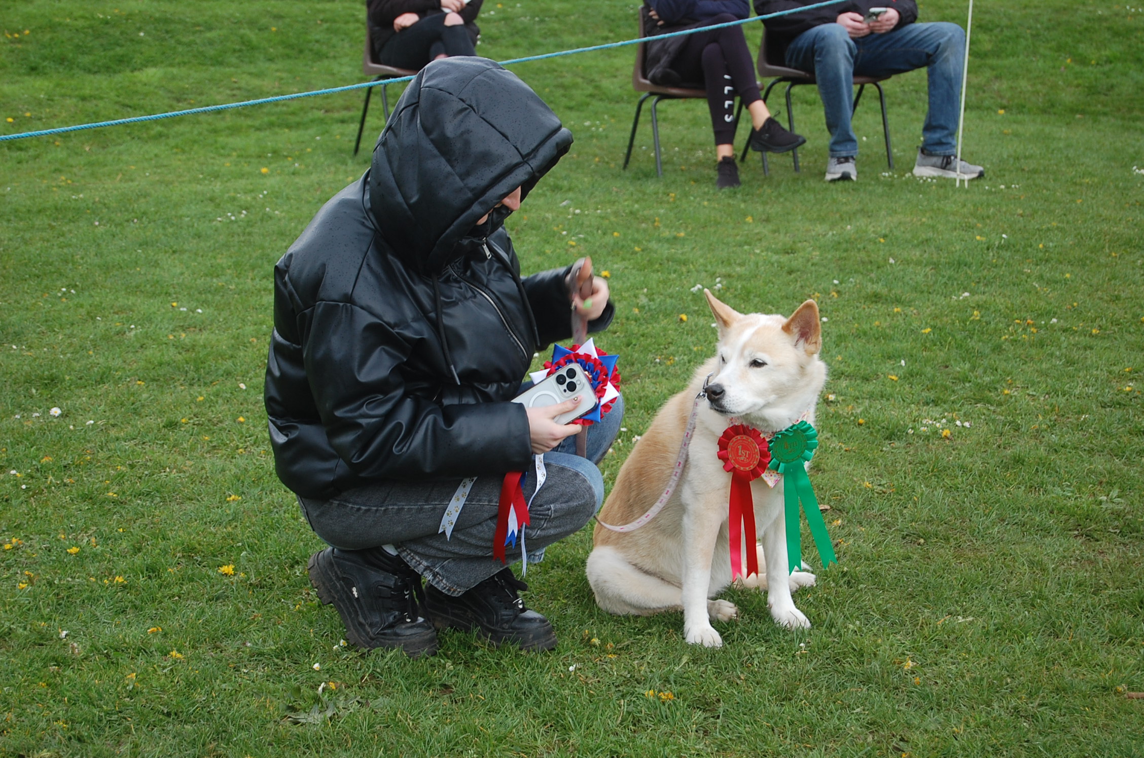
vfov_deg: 16.5
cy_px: 379
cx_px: 572
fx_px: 2617
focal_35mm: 82
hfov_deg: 24.7
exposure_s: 1/125
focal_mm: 55
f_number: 5.6
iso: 250
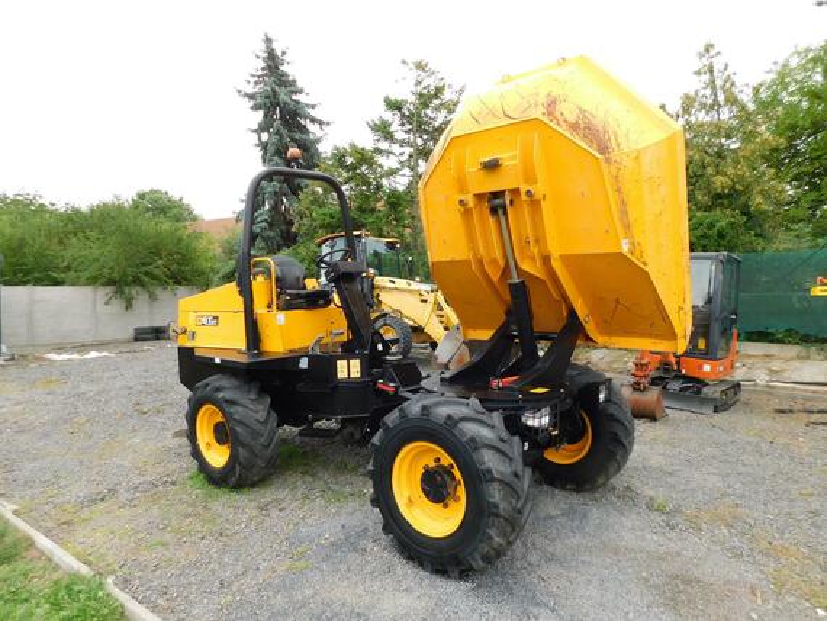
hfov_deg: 73.9
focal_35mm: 23
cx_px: 414
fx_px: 550
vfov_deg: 58.9
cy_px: 310
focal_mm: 4
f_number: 3
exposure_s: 1/200
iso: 125
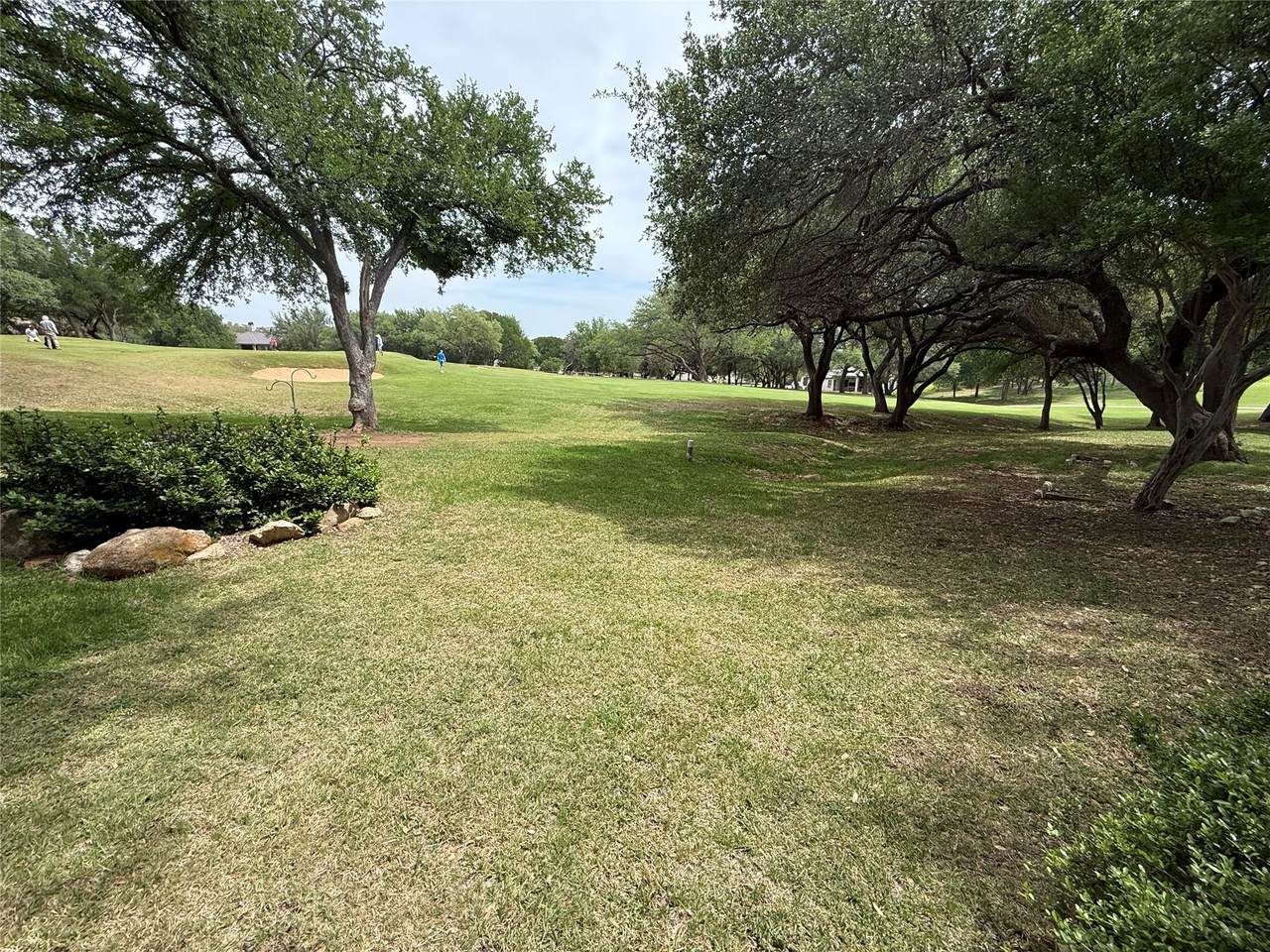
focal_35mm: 14
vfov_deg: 85.7
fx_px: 514
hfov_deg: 102.1
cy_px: 476
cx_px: 635
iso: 50
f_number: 2.2
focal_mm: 2.22
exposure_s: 1/1050
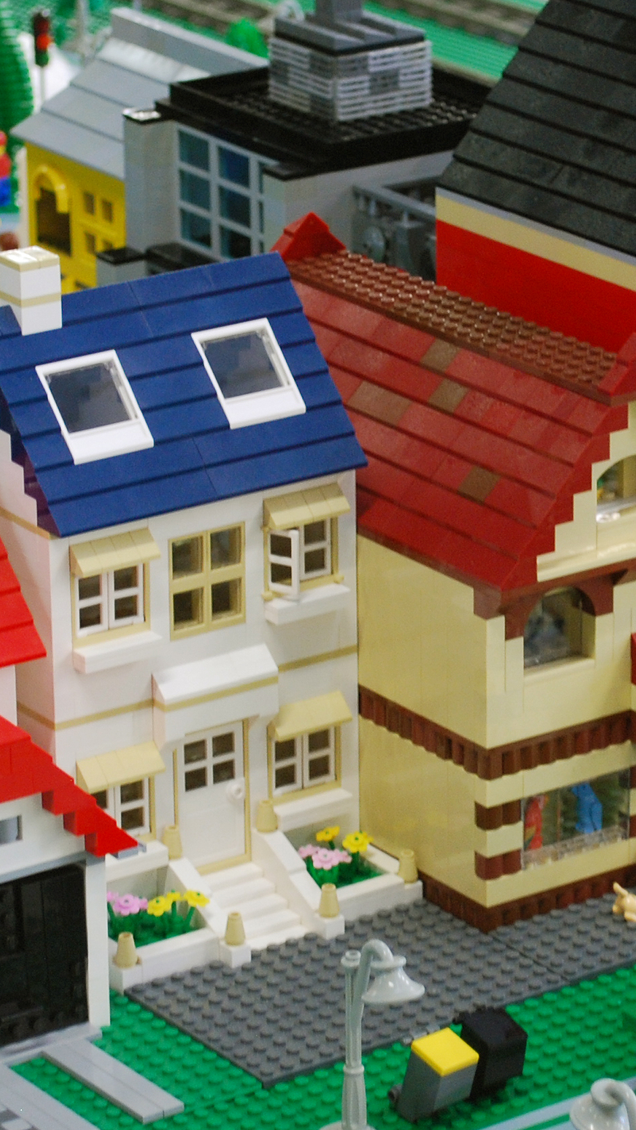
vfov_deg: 14.0
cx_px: 490
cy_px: 541
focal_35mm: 153
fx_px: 4585
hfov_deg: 7.9
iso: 400
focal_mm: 42
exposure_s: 1/6
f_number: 5.3
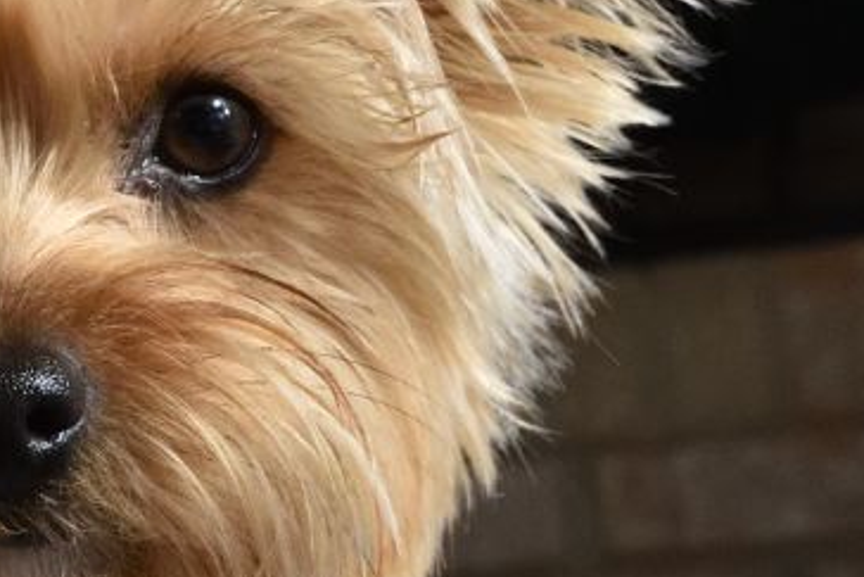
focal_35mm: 135
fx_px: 3241
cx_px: -26
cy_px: 355
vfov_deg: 10.2
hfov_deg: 14.9
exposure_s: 1/200
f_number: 6.3
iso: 2500
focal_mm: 24
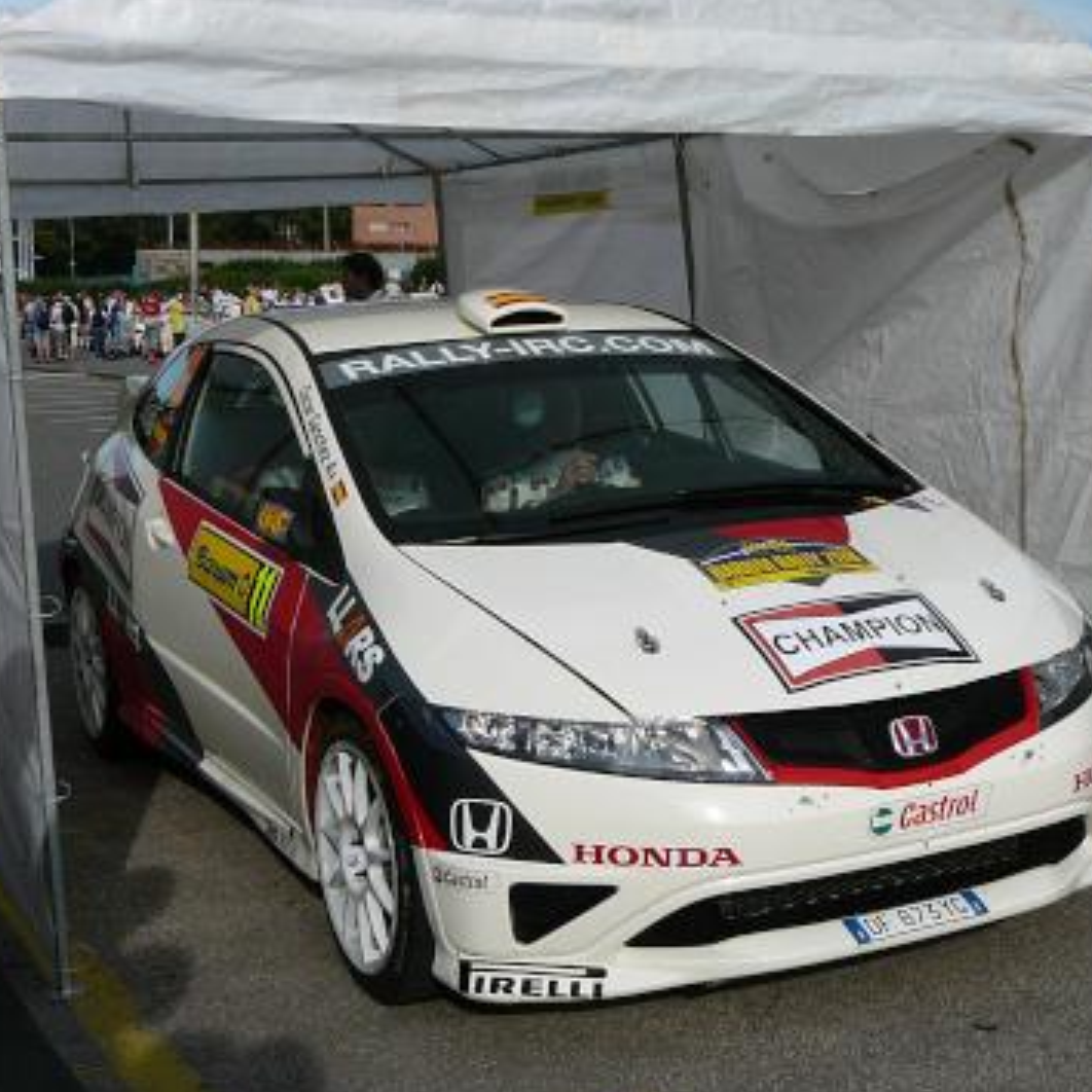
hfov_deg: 30.4
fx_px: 1999
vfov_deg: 30.5
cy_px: 586
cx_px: 694
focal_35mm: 56
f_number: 5
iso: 80
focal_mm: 5.2
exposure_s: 1/500
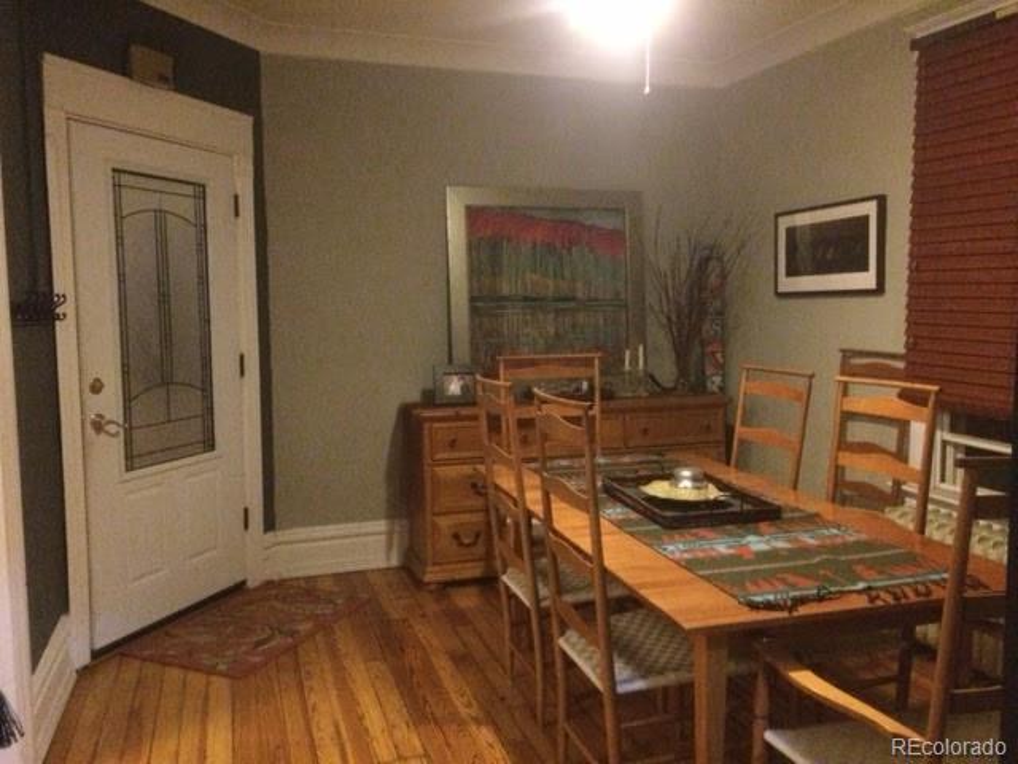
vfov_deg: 48.2
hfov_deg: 61.7
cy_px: 382
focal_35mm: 29
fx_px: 853
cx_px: 509
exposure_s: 1/15
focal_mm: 4.15
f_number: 2.2
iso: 800
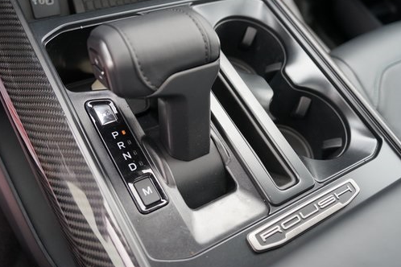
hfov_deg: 53.1
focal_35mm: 36
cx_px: 202
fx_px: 401
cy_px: 127
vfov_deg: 36.9
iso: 1000
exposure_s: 1/160
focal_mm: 28
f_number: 4
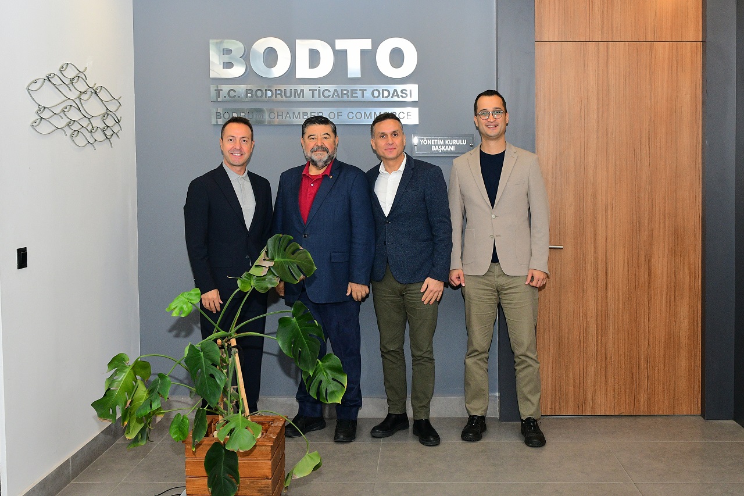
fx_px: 682
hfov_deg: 57.2
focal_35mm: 33
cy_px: 248
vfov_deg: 40.0
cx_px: 372
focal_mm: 22
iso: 1250
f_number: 6.3
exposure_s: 1/125
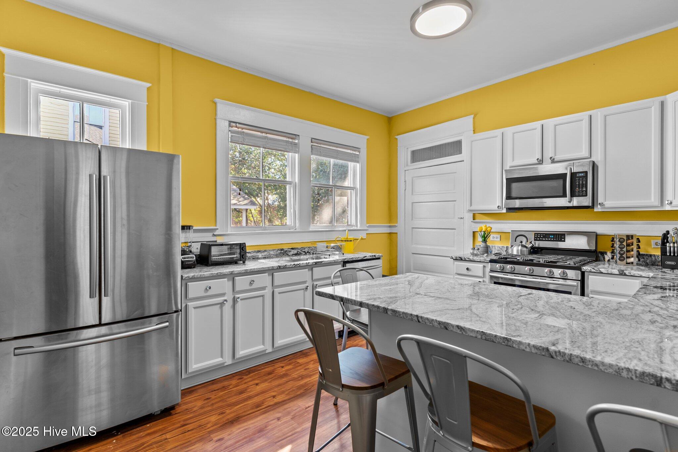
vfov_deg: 70.4
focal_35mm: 17
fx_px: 320
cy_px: 226
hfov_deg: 93.3
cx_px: 339
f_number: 5
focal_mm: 17
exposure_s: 1/6
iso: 800
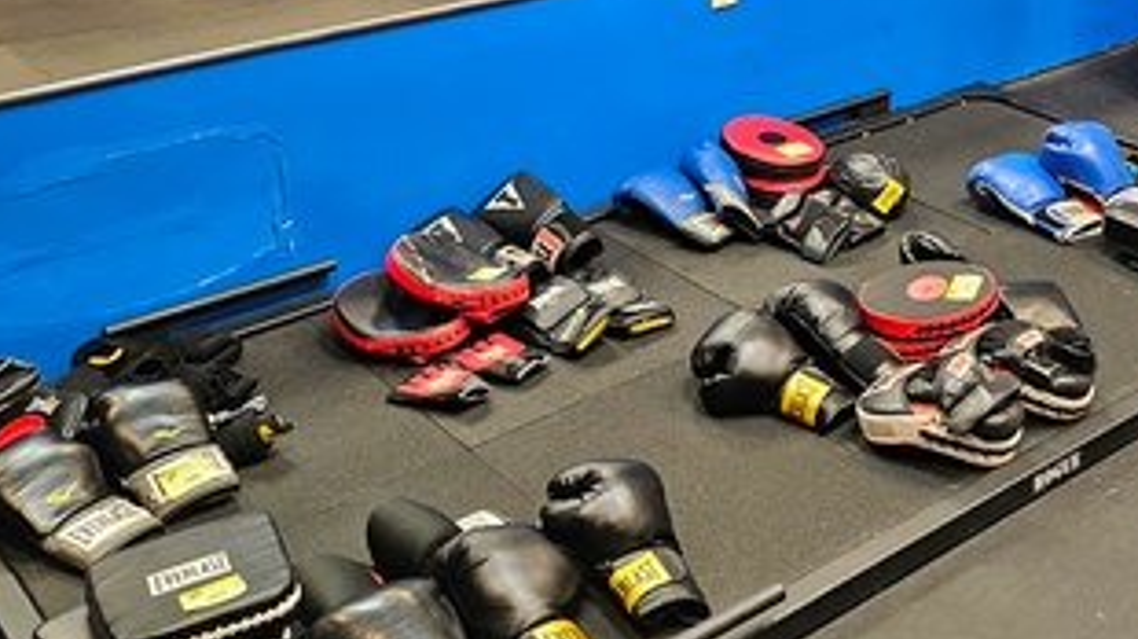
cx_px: 883
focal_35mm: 51
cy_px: 46
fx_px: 1538
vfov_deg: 22.8
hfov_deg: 39.3
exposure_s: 1/120
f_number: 1.8
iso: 800
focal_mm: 5.4
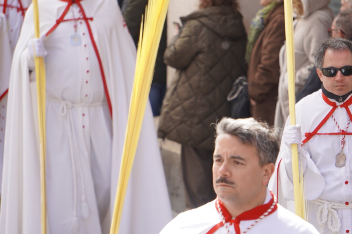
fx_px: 2796
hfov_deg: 7.2
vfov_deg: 4.8
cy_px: 100
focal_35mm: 286
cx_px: 190
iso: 250
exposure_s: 1/250
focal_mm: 158
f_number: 6.3
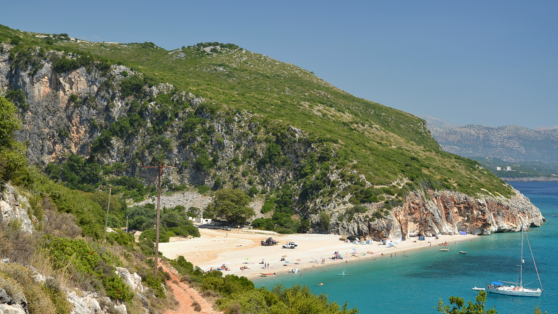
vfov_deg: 19.7
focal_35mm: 61
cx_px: 308
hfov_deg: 34.3
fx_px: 903
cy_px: 211
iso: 100
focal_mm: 34
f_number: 6.3
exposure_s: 1/160
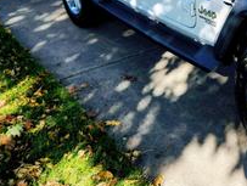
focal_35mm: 57
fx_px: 407
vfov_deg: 24.2
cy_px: -15
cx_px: 259
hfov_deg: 30.7
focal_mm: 5.4
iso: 20
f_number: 1.8
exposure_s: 1/523
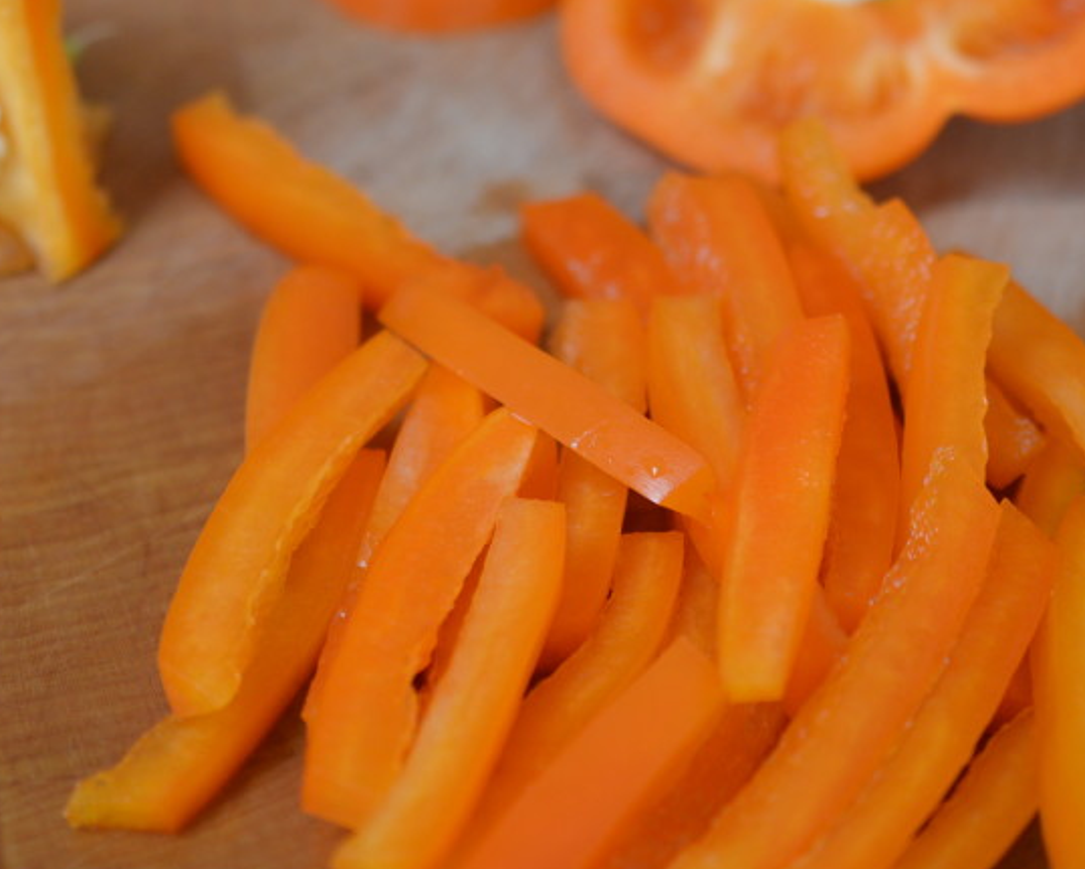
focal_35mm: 107
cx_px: 454
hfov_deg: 17.9
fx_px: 3438
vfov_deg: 14.4
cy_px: 262
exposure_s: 1/60
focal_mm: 40
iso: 400
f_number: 3
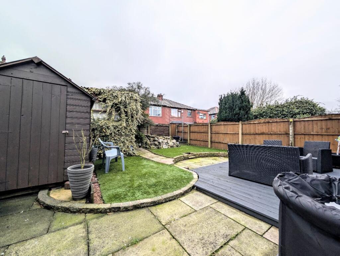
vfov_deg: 94.6
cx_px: 170
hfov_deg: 110.5
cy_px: 128
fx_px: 118
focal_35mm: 12
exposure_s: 1/327
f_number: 1.7
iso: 52
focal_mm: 2.02
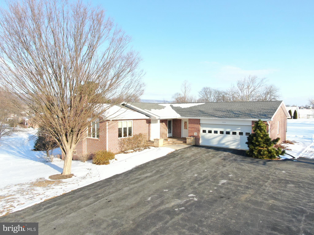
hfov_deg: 71.6
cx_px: 157
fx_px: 218
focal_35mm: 24
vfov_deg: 56.8
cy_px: 118
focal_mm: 4.39
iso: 100
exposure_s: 1/500
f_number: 2.8
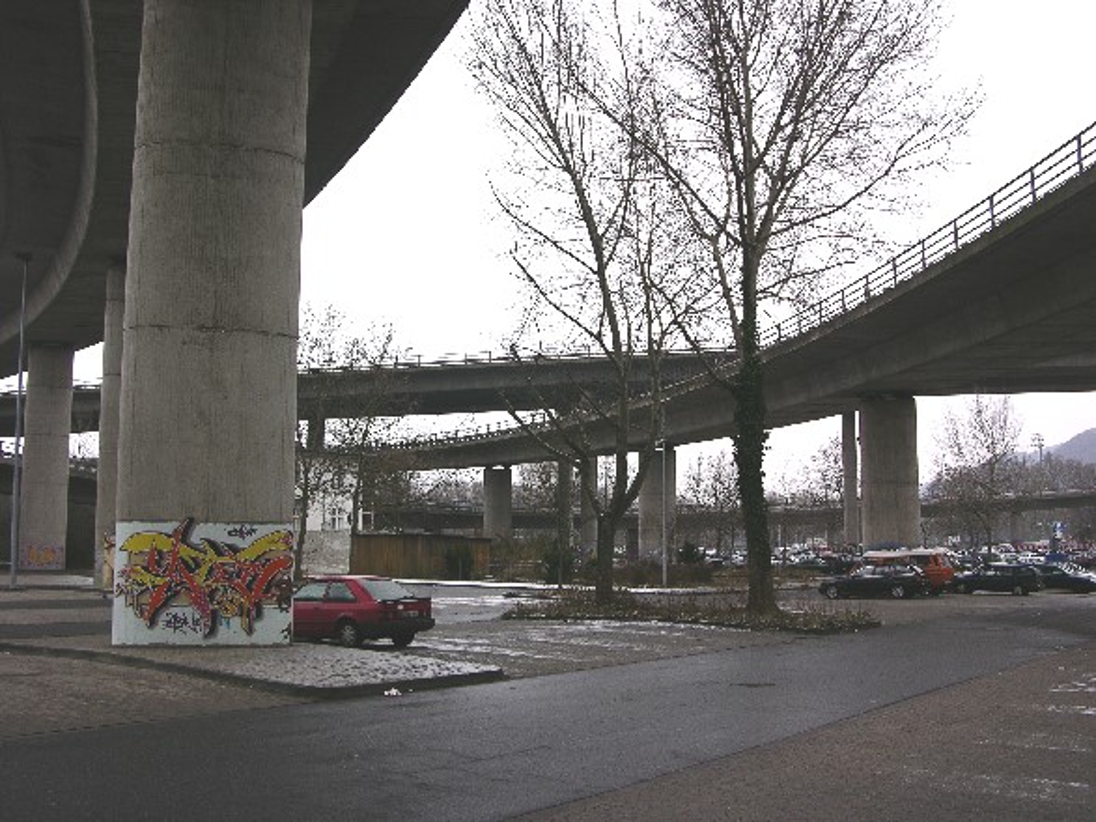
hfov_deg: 52.6
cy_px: 411
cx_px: 548
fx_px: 1108
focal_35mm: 35
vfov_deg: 40.7
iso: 50
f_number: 4.5
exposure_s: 1/42.9
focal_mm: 8.9
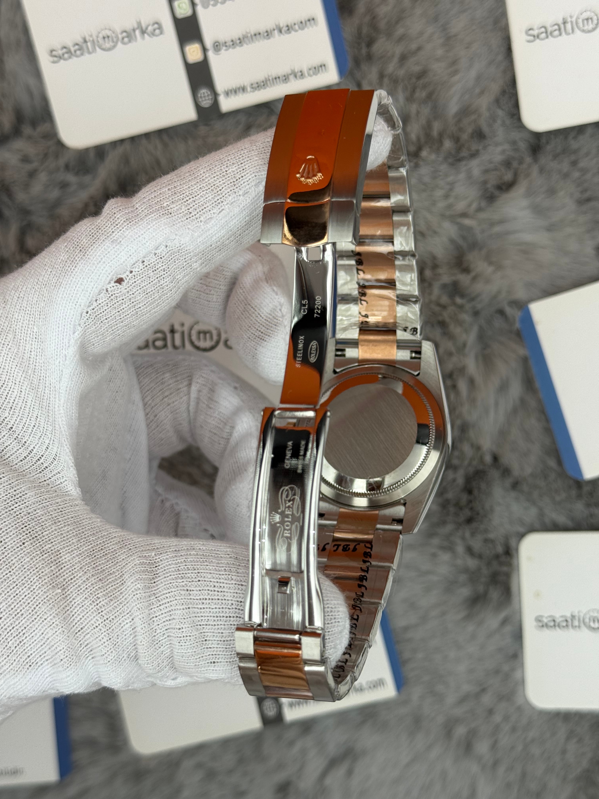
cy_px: 400
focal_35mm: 48
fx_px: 1107
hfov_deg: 30.3
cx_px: 300
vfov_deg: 39.7
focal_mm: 6.76
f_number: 1.78
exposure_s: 1/895
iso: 64
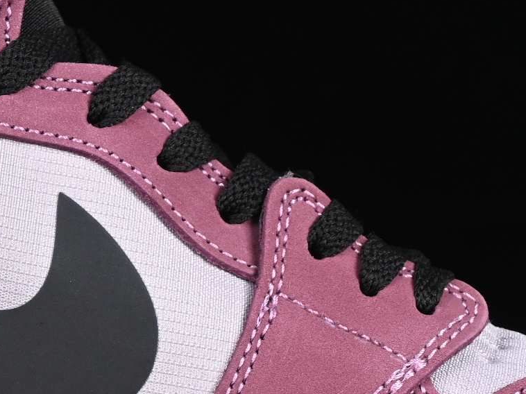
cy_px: 239
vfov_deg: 5.6
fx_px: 4025
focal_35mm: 265
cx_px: 92
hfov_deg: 7.5
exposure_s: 1/60
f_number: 6.3
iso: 160
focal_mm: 50
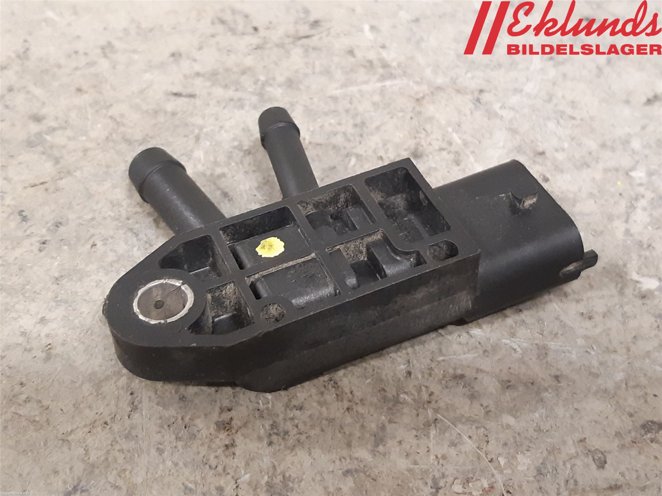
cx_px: 331
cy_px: 248
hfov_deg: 67.3
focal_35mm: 26
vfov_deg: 53.1
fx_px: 497
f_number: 1.7
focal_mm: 3.93
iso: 200
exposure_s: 1/25
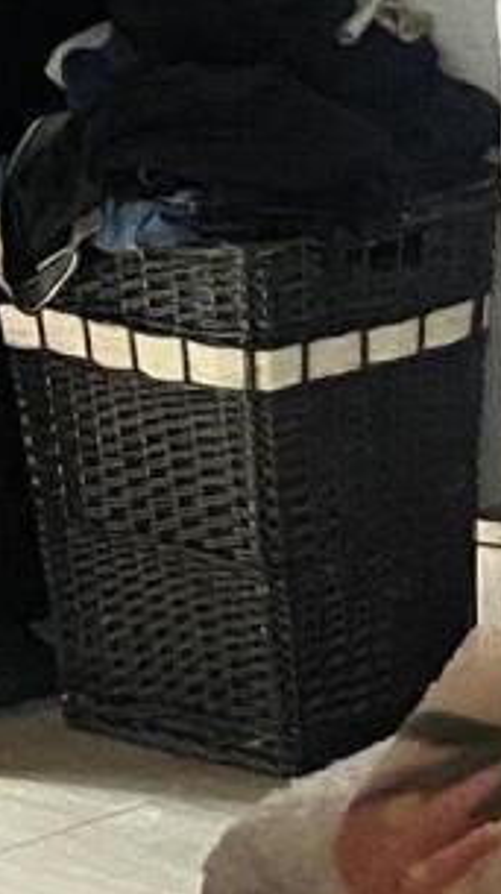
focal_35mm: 186
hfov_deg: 6.1
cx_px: 1374
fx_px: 4404
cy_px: -149
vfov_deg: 11.4
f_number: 1.8
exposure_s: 1/40
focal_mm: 4.25
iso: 400
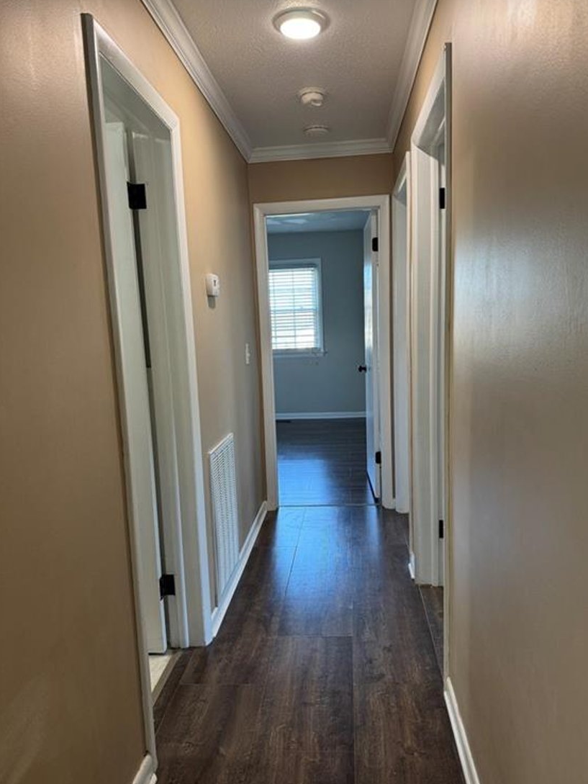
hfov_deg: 54.9
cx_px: 303
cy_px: 400
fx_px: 566
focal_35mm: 25
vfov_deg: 69.4
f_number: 1.78
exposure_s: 1/60
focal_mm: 6.76
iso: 160
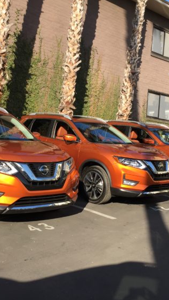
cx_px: 77
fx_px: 343
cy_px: 149
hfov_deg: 27.7
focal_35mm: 43
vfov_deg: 47.4
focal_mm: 4.15
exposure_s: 1/746
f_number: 2.2
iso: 32
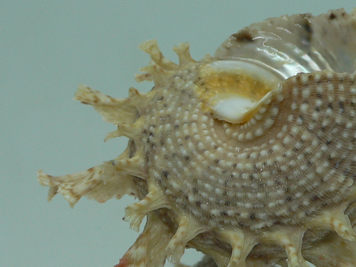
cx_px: 279
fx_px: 740
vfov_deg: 20.3
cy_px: 204
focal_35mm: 72
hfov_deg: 26.6
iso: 80
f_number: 2.8
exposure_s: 1/60
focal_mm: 4.6
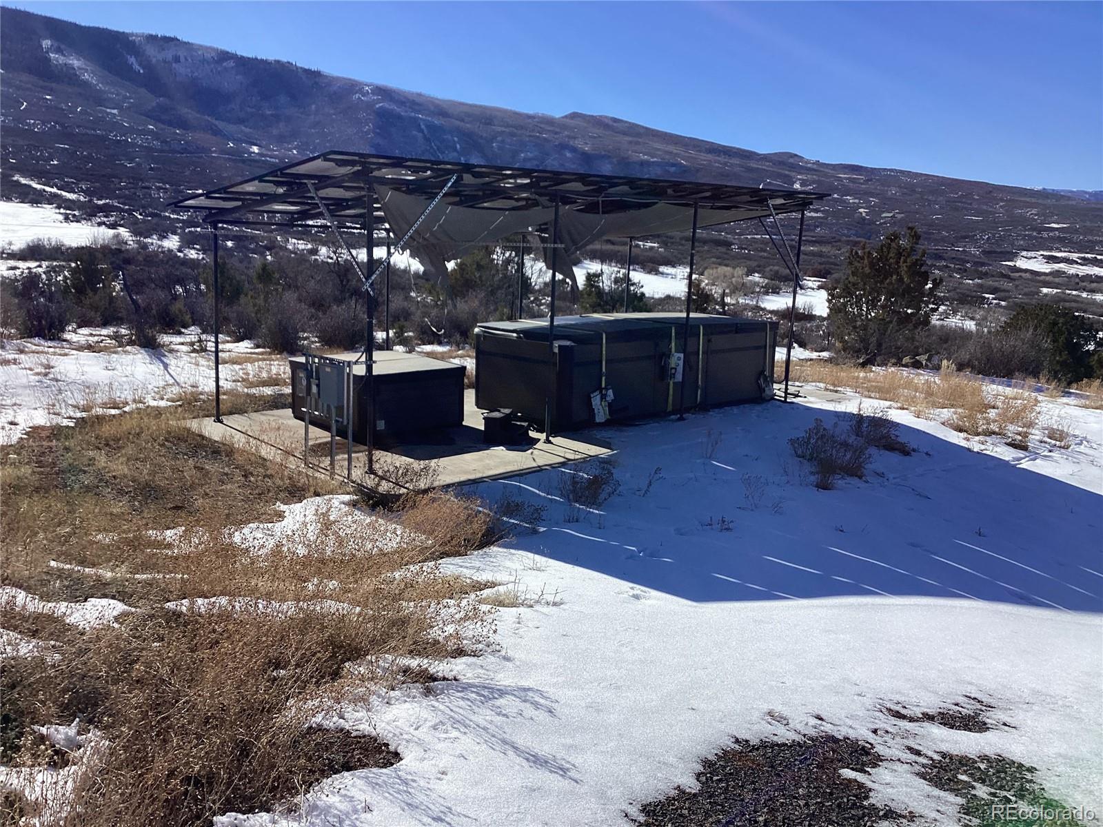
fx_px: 988
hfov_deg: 58.4
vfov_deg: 45.4
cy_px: 414
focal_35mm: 31
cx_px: 552
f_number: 2.4
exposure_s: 1/2262
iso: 25
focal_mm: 3.3
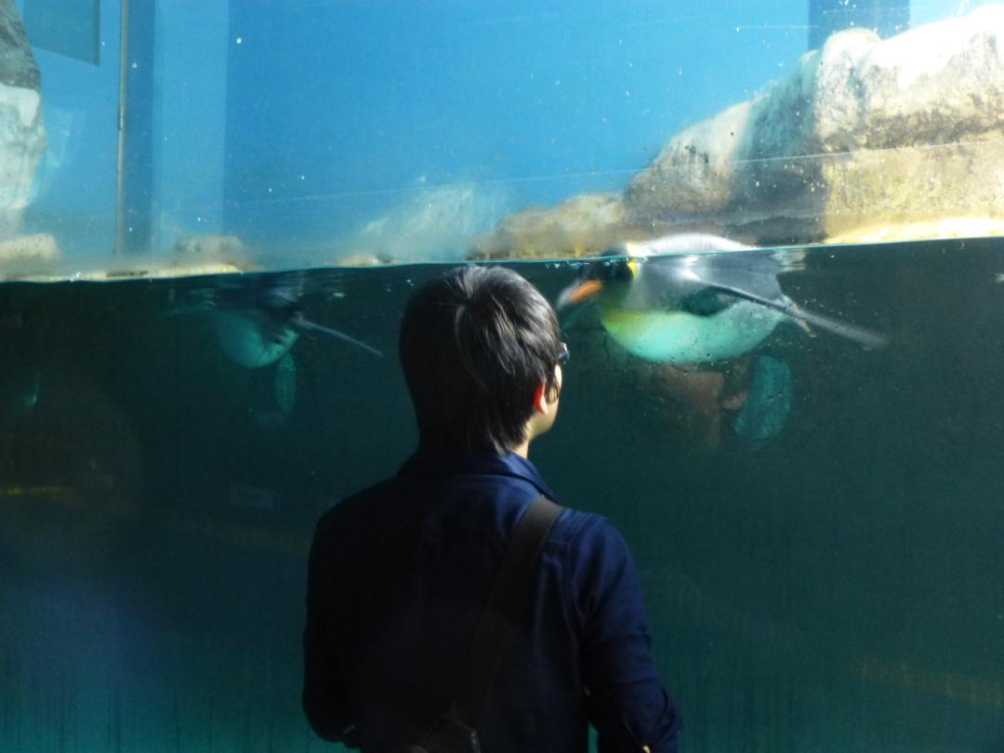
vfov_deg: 35.1
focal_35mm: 41
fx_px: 1189
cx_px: 502
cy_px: 376
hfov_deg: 45.8
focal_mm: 7.4
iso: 800
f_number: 3.8
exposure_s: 1/8
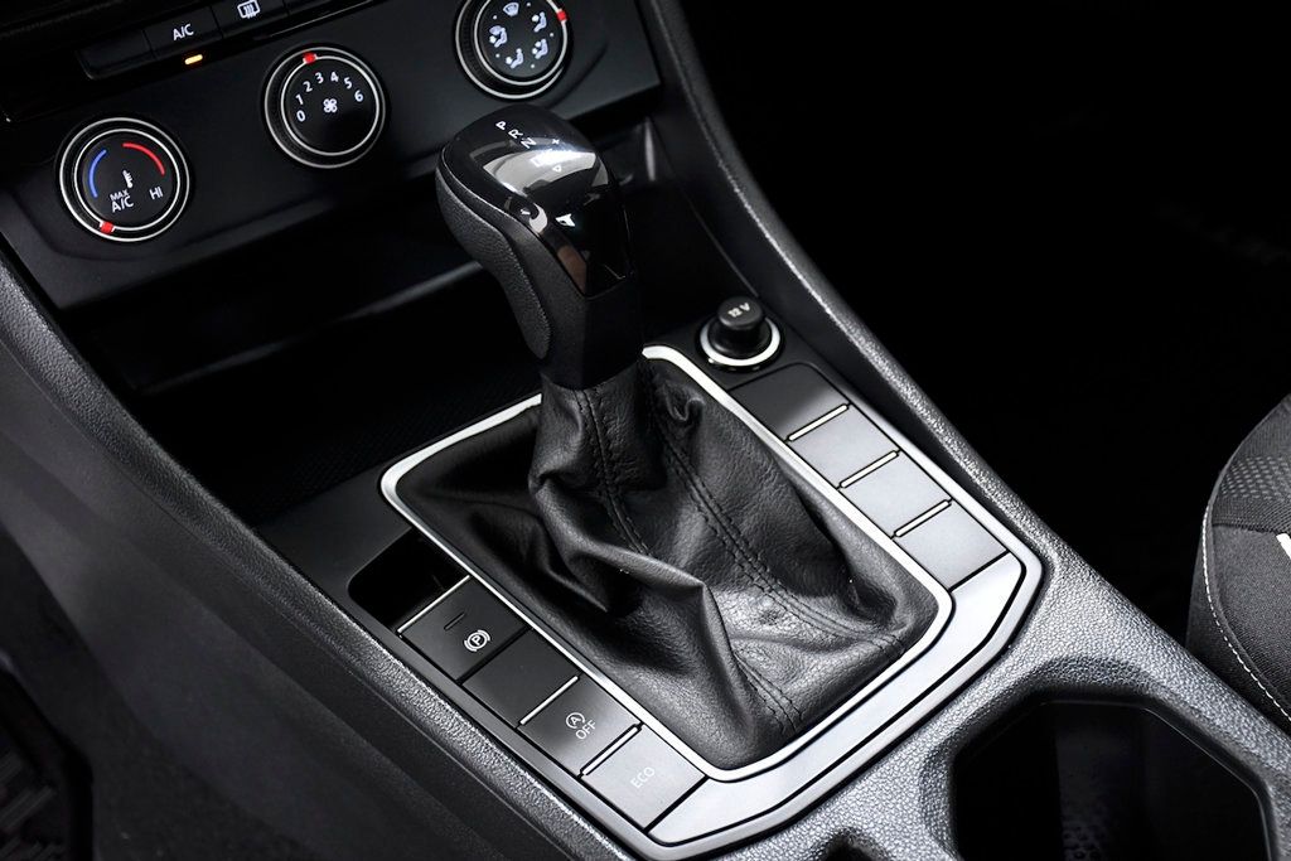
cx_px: 646
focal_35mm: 52
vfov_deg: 26.0
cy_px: 430
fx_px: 1865
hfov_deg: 38.2
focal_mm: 35
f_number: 4.5
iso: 2500
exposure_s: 1/80
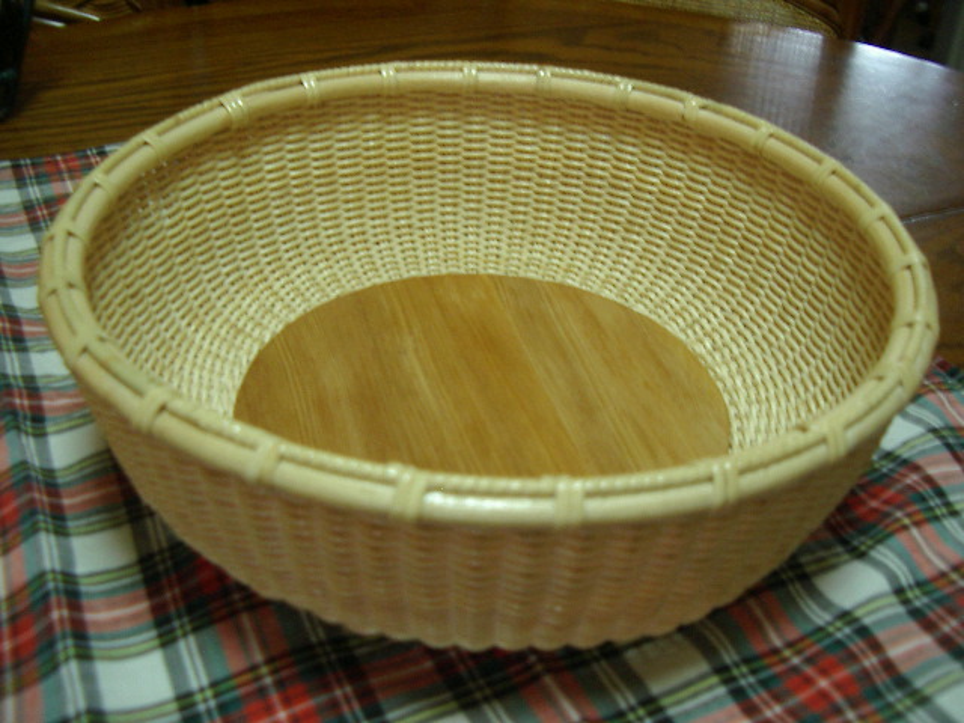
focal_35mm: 38
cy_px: 362
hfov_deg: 49.0
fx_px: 1058
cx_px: 482
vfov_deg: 37.7
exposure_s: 1/10
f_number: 2.6
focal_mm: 5.8
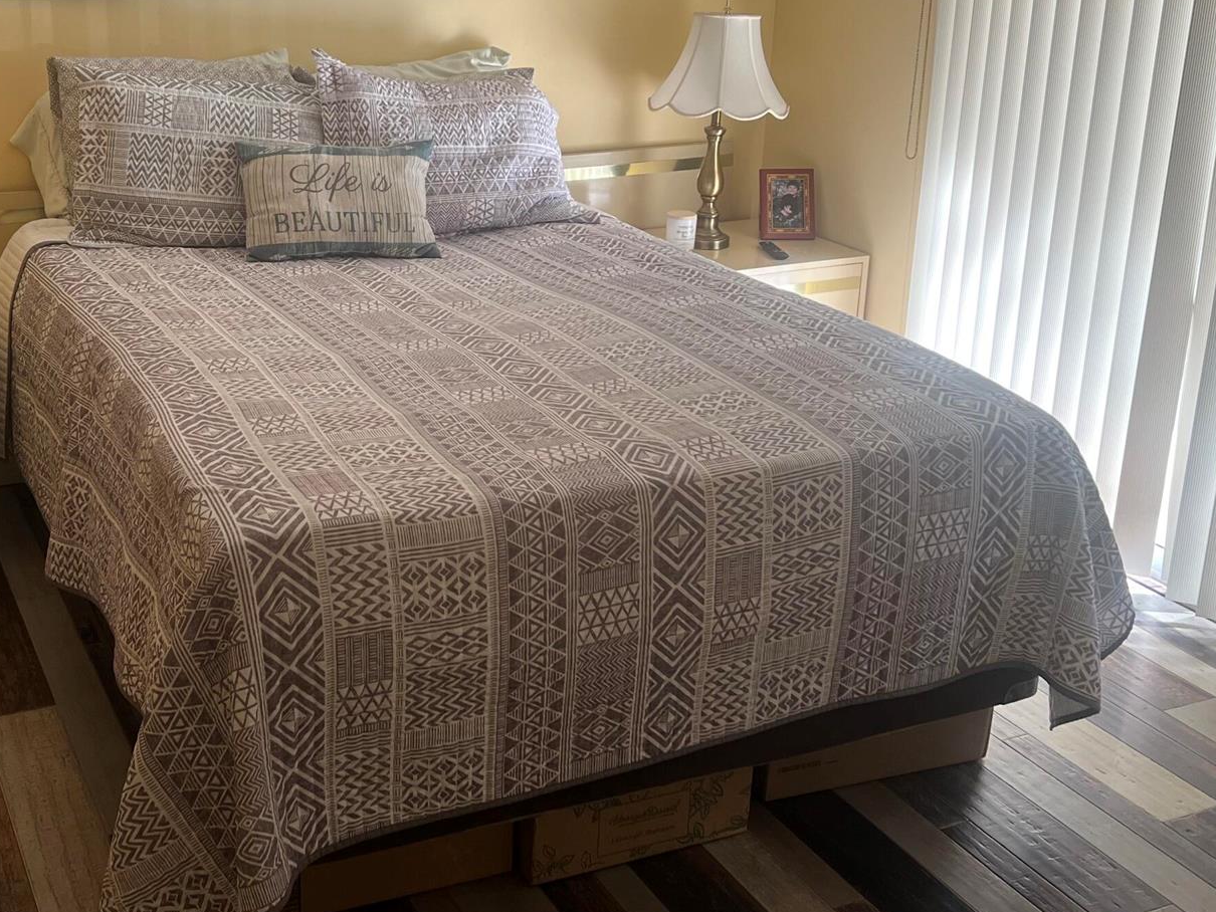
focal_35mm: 44
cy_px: 300
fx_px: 1546
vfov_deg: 32.6
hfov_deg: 42.3
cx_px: 388
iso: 100
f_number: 1.5
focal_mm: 5.7
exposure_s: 1/120
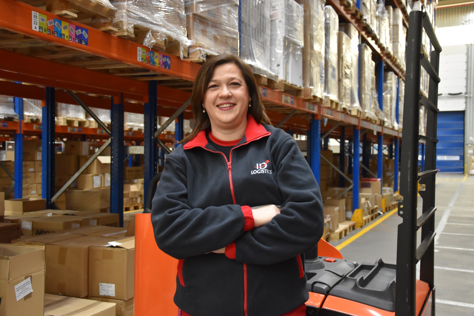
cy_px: 158
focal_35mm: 42
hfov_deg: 46.4
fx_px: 553
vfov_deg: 31.9
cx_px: 237
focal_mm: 28
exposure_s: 1/60
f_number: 4
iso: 1600
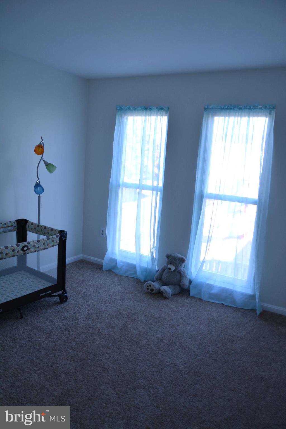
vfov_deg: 70.4
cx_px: 143
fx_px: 304
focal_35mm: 26
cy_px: 214
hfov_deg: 50.4
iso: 400
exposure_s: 1/100
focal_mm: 17
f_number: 5
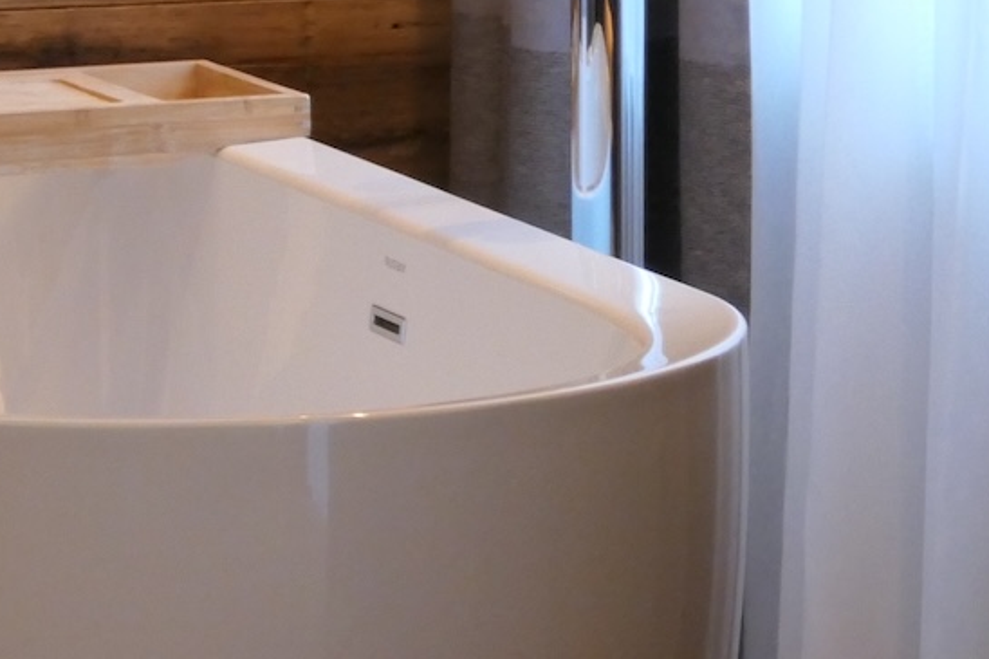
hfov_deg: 6.7
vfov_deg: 4.5
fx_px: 8458
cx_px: 161
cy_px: 447
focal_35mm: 308
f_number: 4.2
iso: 1600
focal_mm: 40.7
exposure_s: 1/80
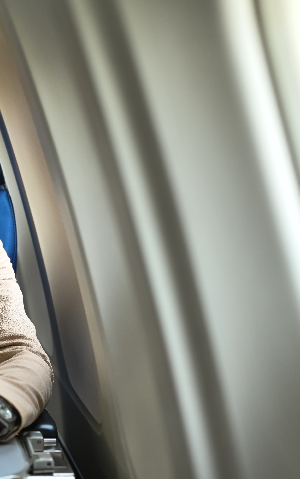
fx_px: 1007
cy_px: 240
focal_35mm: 77
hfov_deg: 16.6
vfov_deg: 26.8
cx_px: -4
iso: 500
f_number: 2.8
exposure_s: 1/250
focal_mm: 50
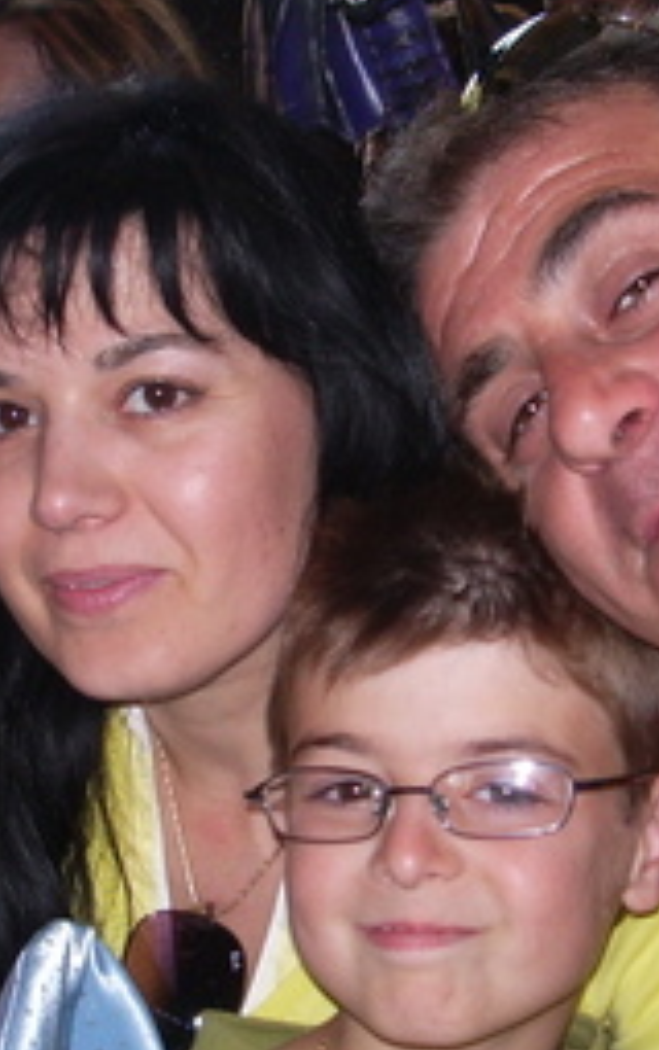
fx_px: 2665
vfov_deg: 22.3
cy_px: 630
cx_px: 350
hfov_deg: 14.1
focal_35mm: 93
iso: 100
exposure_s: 1/40
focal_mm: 5.8
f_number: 2.6
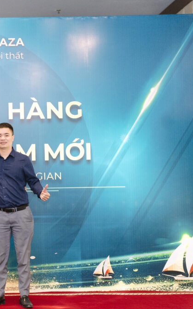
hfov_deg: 16.3
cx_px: -36
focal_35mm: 77
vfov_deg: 26.9
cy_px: 154
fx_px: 646
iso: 2000
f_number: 2.8
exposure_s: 1/160
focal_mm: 49.5
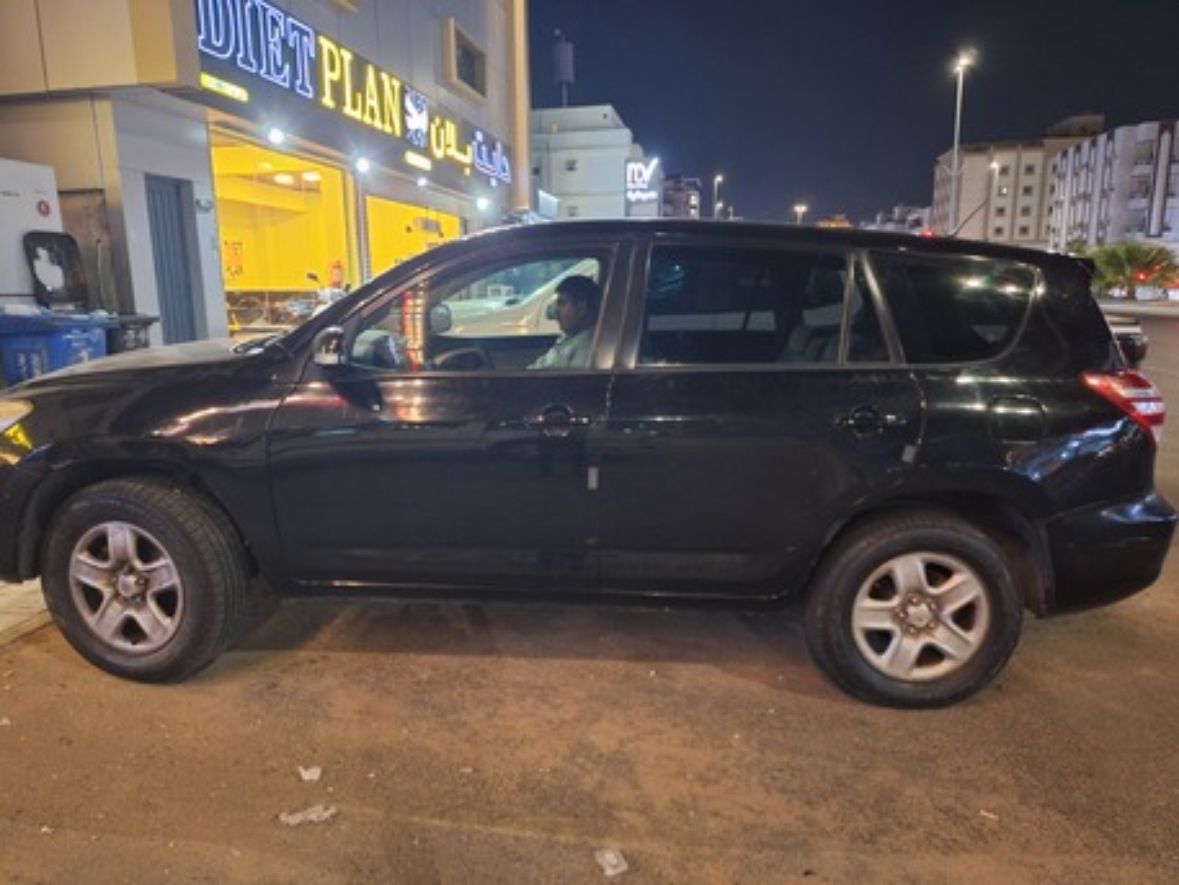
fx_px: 784
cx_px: 590
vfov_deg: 58.9
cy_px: 442
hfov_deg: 73.9
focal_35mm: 23
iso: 500
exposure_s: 1/20
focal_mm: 5.54
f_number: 1.8
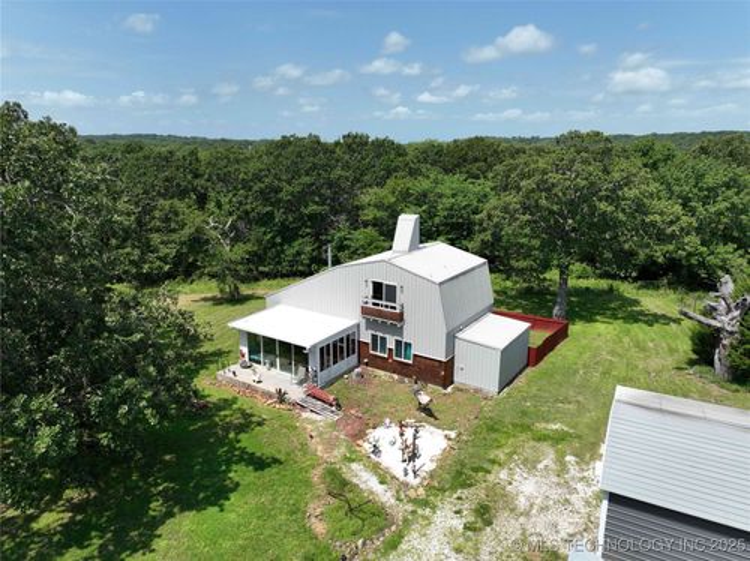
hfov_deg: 71.6
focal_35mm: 24
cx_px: 375
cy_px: 280
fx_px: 519
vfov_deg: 56.7
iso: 100
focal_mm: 12.29
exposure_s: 1/1600
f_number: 2.8
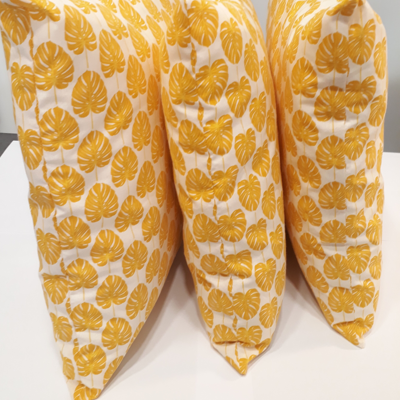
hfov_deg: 51.1
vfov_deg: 50.6
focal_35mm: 32
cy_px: 152
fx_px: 418
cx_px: 200
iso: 125
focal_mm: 3.6
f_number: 1.9
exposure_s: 1/33
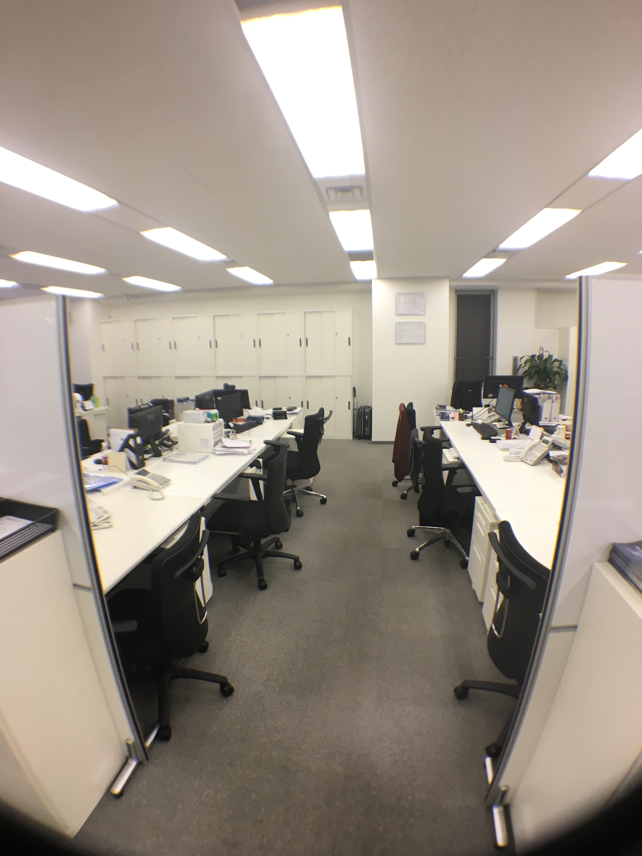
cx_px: 321
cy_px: 428
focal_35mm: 29
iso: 32
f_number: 2.2
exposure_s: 1/30
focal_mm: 4.15
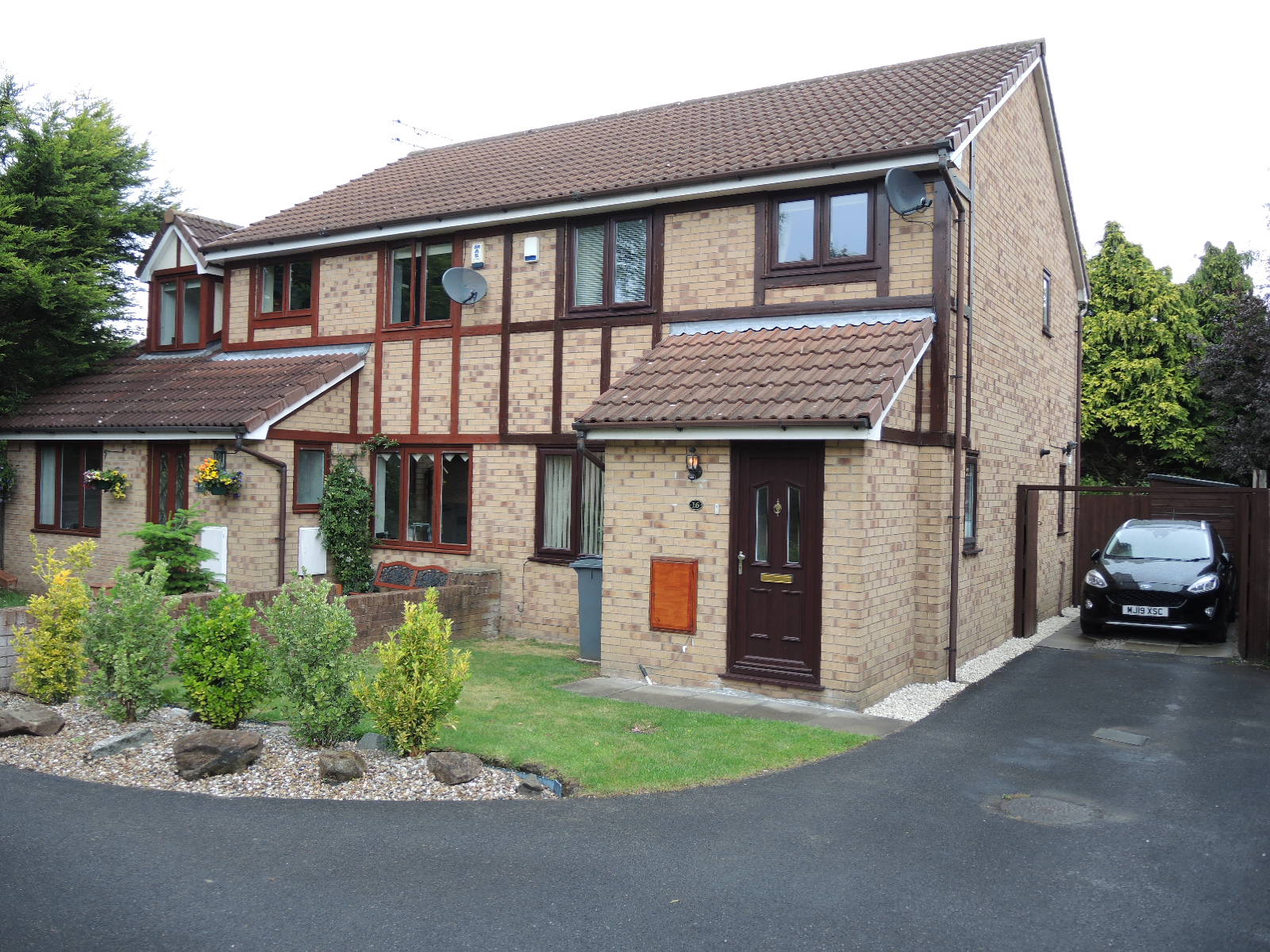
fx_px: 1027
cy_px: 476
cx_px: 635
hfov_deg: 63.4
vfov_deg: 49.7
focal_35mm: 28
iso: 80
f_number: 2
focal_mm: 6
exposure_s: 1/60
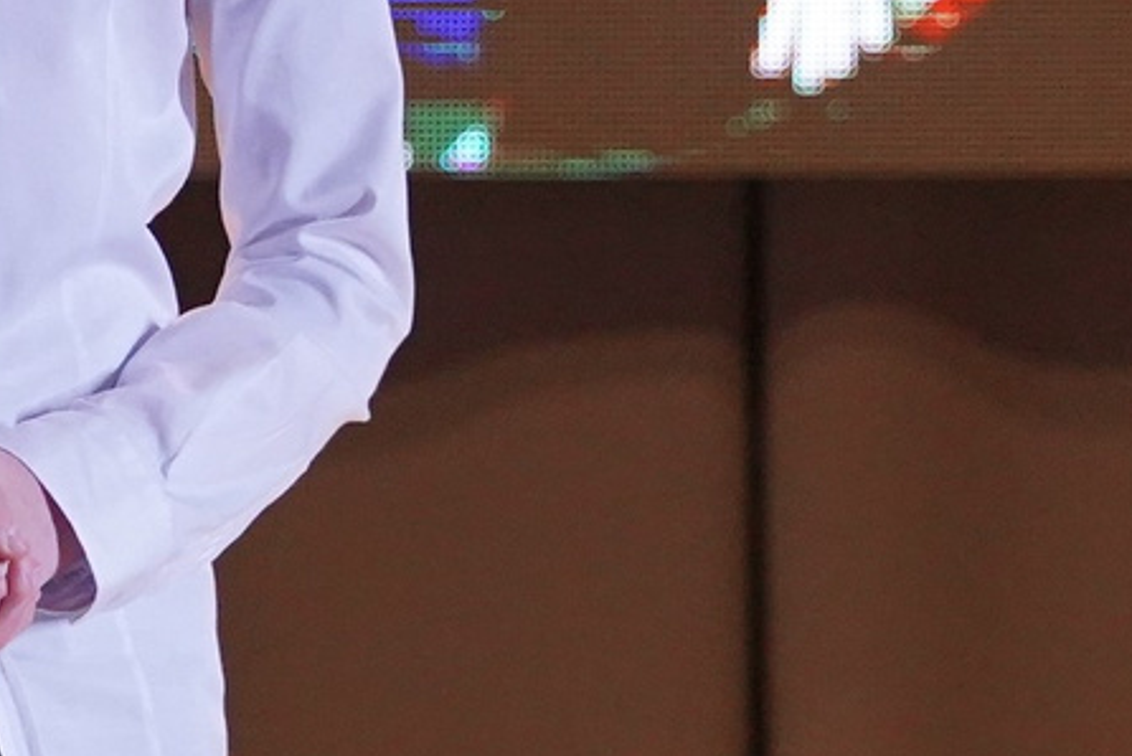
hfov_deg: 3.3
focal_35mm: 625
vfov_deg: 2.2
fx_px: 19665
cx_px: -48
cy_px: 742
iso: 3200
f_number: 4
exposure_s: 1/500
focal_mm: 109
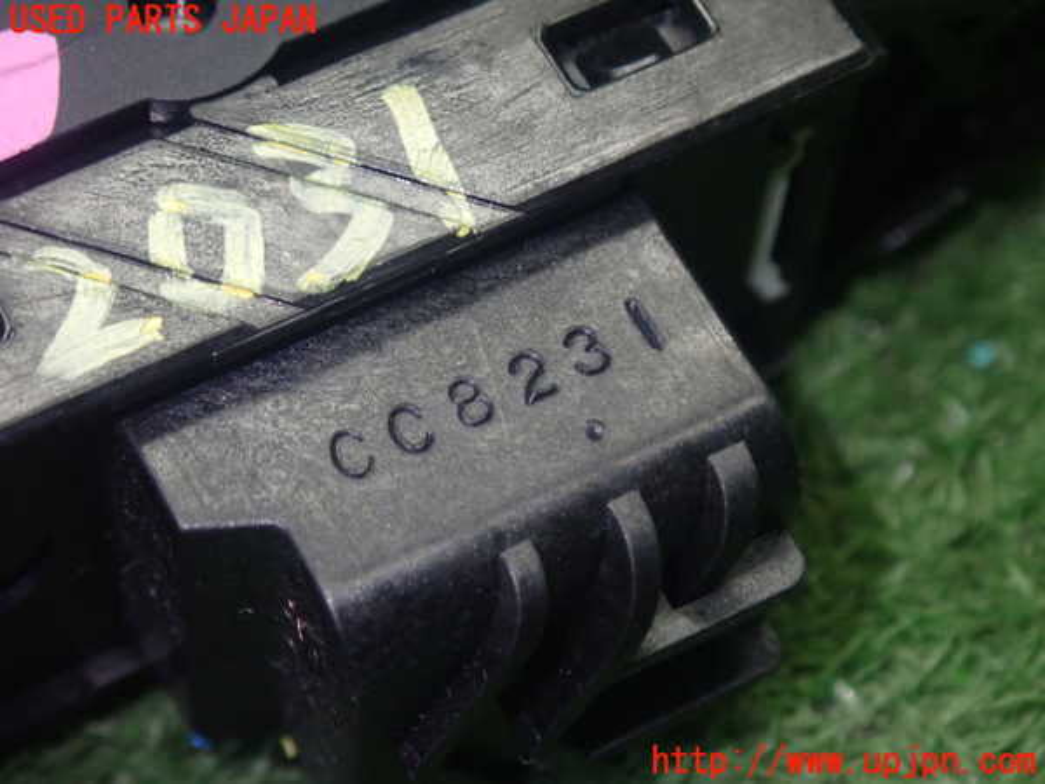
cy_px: 392
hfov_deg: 19.6
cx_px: 522
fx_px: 3019
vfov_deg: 14.8
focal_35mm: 100
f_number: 4.9
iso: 800
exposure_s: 1/80
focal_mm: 18
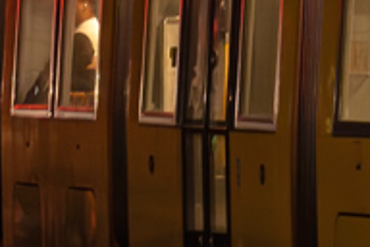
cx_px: 251
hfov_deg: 2.6
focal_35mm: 789
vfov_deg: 1.7
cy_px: -313
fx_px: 8109
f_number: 5.6
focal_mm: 70
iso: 2500
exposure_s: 1/30
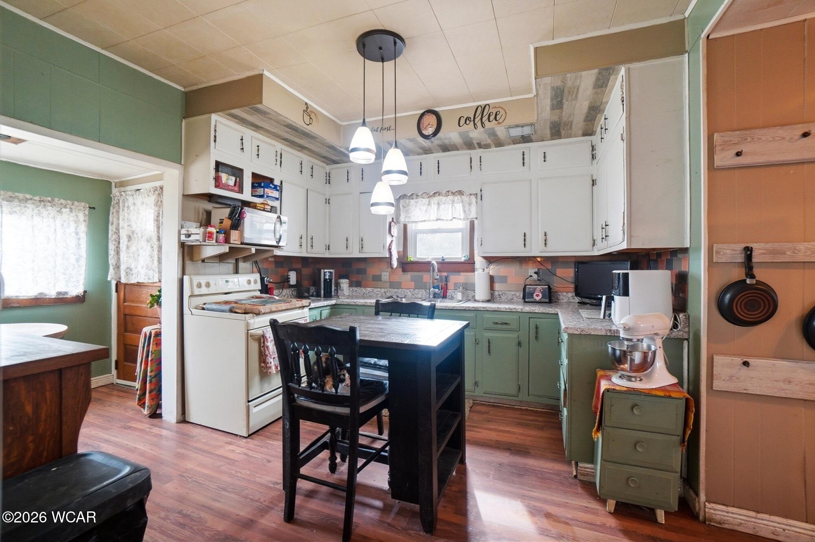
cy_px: 271
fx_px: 339
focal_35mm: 15
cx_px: 408
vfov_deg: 77.2
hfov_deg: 100.4
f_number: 4.5
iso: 125
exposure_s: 1/40
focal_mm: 10
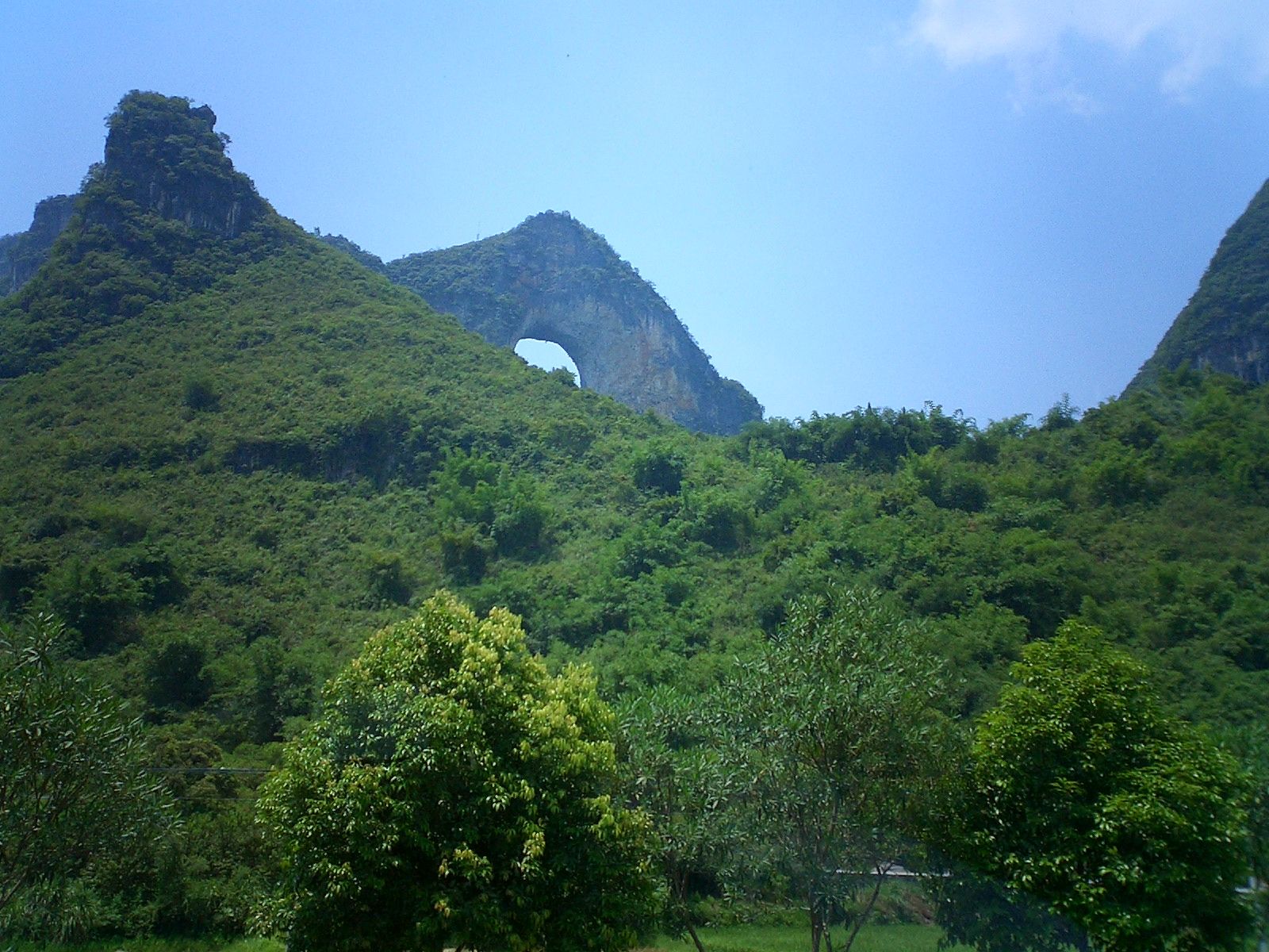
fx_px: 1356
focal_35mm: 37
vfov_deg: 38.7
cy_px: 476
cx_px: 634
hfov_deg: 50.1
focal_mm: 5.6
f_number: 3.5
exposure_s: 1/1000
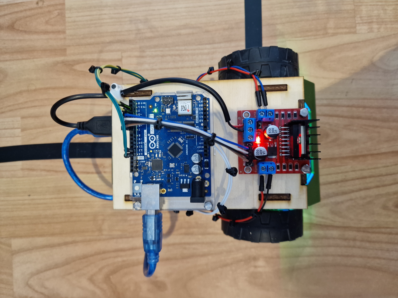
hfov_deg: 73.9
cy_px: 149
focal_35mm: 23
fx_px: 264
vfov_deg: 58.9
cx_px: 199
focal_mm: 6.4
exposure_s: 1/50
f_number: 1.8
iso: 800
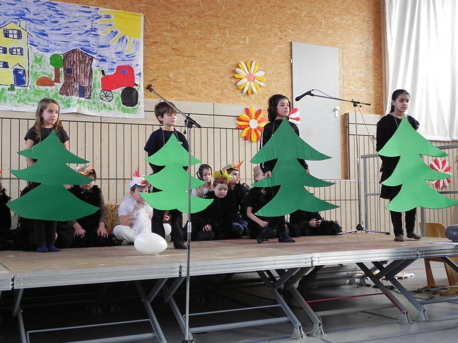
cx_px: 229
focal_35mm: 46
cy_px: 172
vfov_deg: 31.5
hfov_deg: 41.2
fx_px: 609
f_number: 3.2
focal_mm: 8.2
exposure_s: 1/30
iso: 191
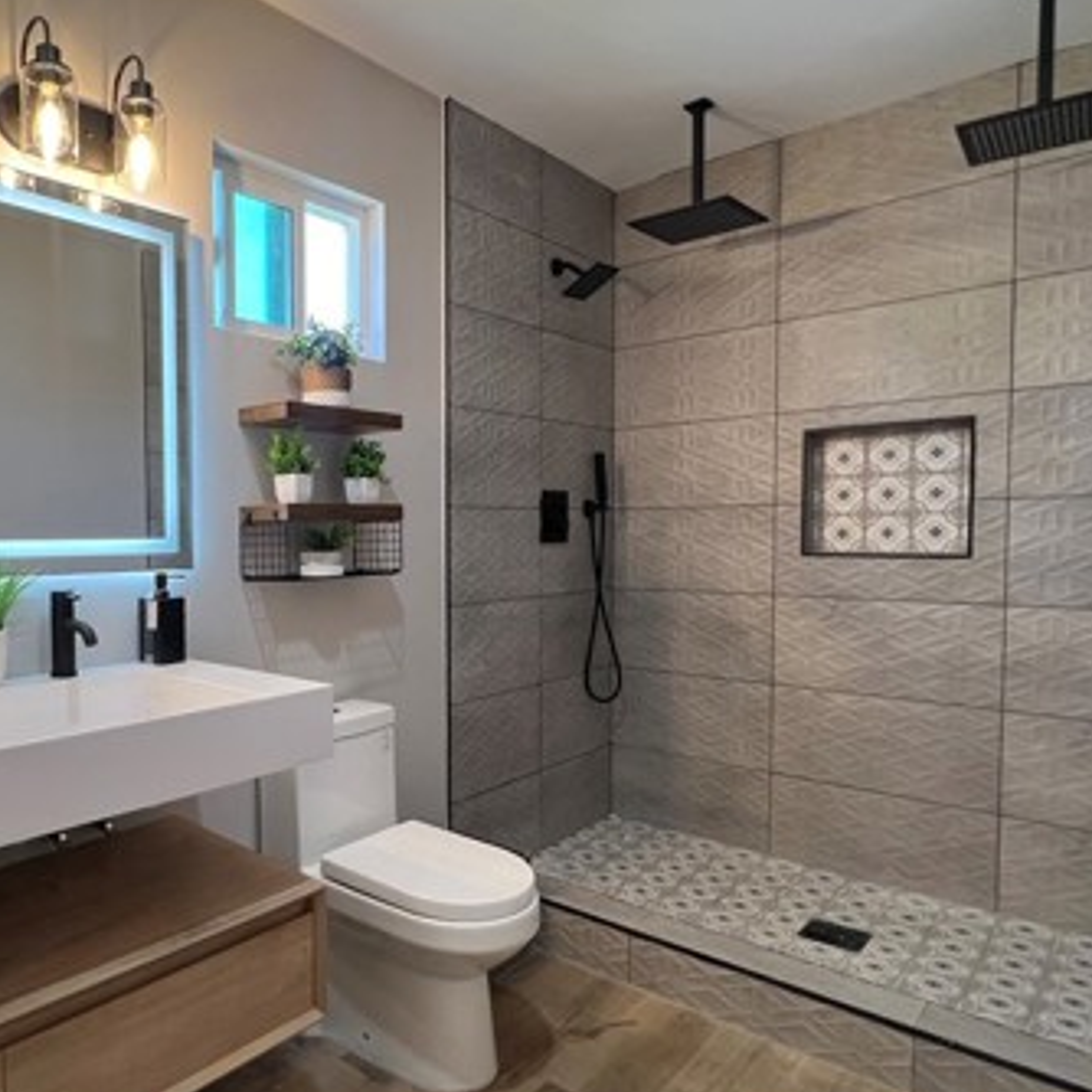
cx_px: 307
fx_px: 785
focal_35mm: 22
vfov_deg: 69.6
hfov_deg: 66.4
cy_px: 566
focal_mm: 1.57
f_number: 1.8
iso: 160
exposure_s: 1/118
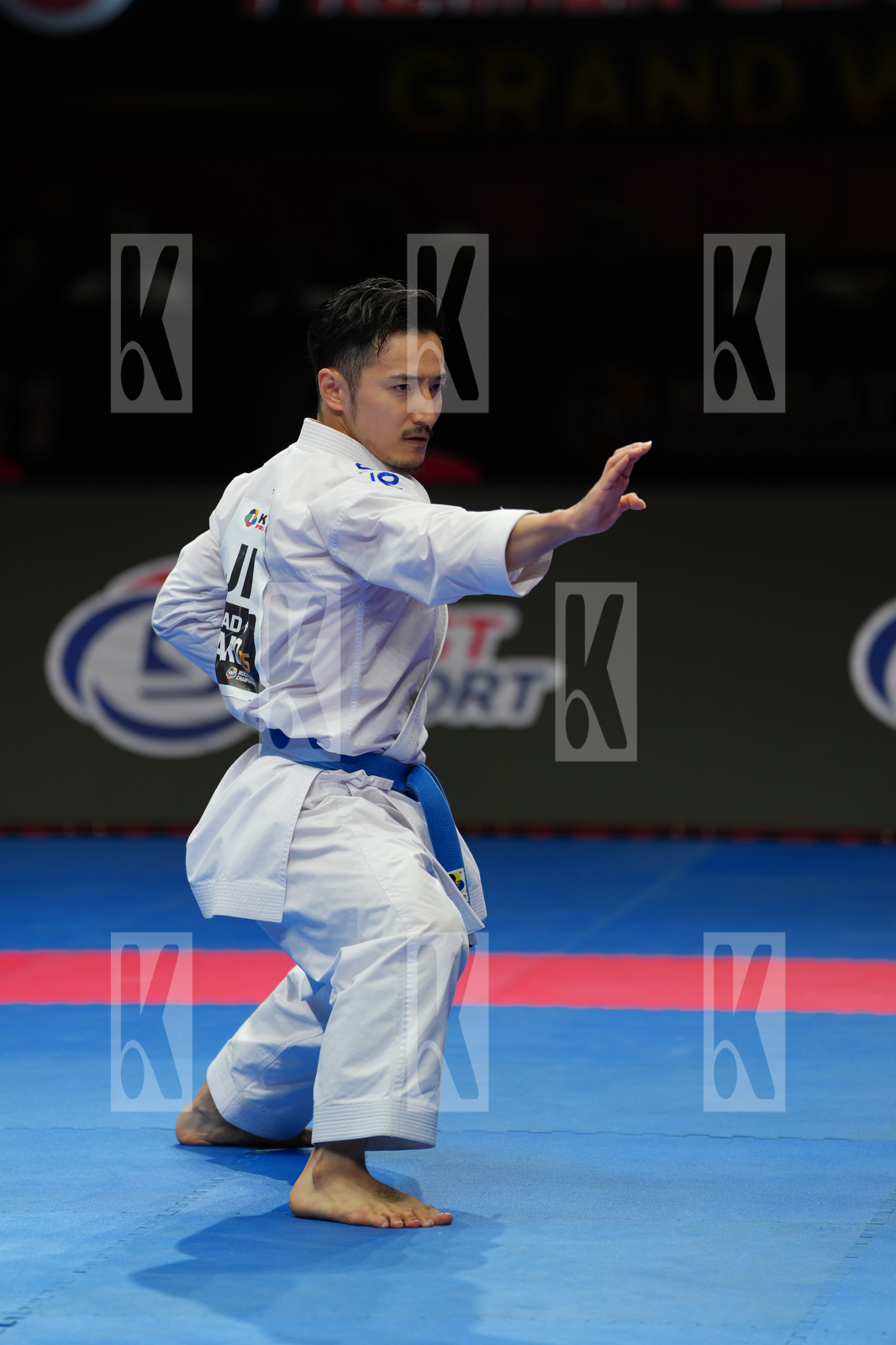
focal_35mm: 200
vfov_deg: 10.3
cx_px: 448
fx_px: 7469
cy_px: 672
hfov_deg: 6.9
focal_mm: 200
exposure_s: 1/500
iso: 200
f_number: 2.8
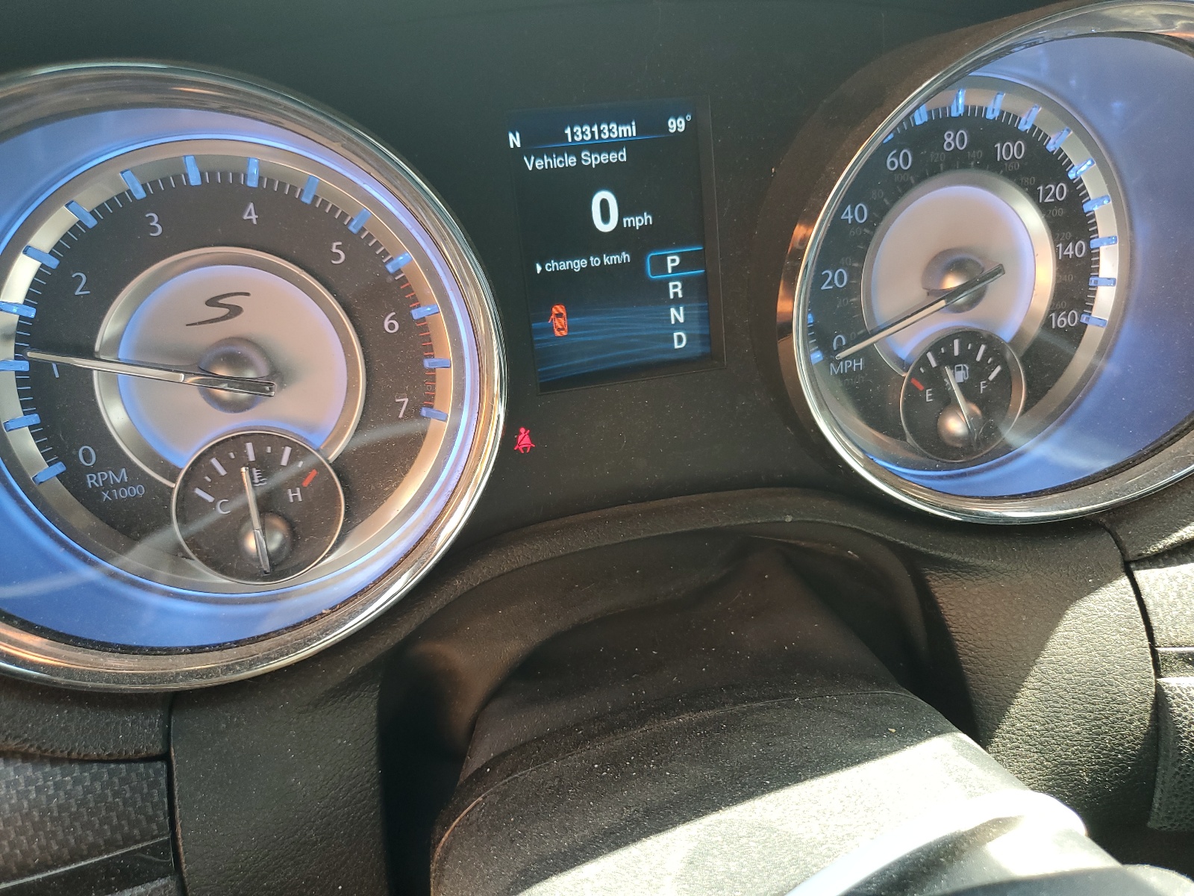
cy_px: 448
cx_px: 597
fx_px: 897
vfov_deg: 53.1
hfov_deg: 67.3
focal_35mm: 26
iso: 63
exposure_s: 1/120
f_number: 1.5
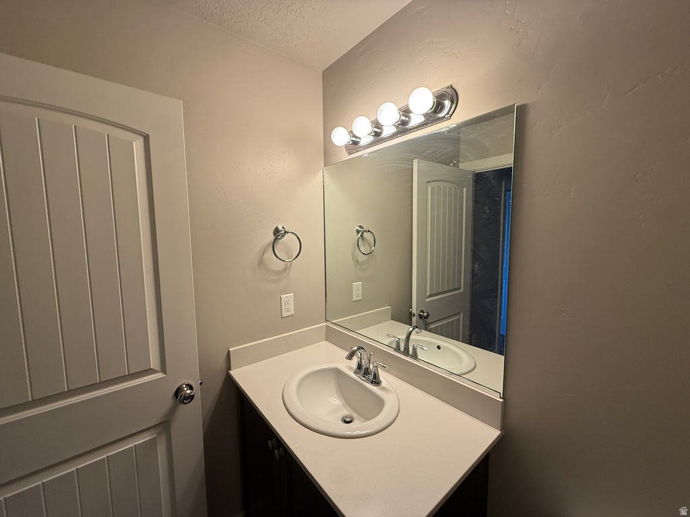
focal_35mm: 14
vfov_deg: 85.7
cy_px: 258
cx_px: 345
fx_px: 279
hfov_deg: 102.1
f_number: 2.2
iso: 160
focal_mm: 2.22
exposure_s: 1/120
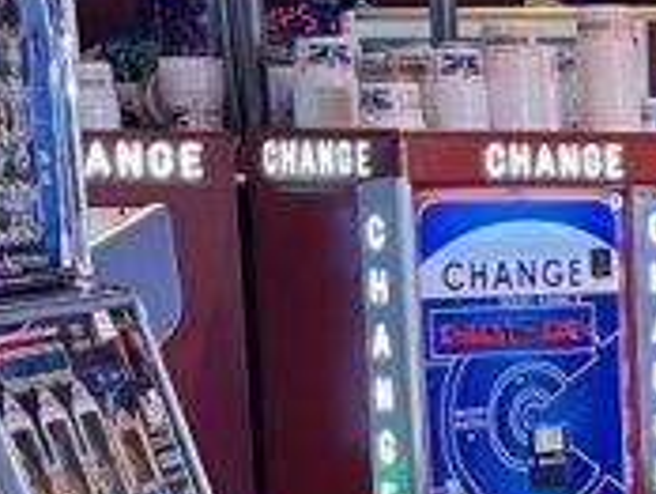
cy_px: 852
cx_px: 1074
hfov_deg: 12.1
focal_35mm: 153
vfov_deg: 9.3
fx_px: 2903
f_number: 1.6
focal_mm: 5.1
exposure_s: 1/50
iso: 200
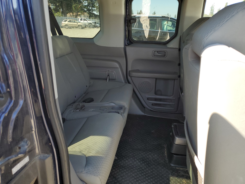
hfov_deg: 67.3
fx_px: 184
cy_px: 92
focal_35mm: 26
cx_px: 122
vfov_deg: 53.1
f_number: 1.5
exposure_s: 1/204
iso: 50
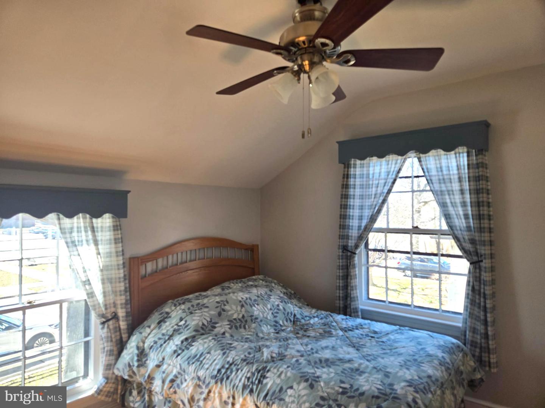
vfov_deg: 58.9
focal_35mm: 23
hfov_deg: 73.9
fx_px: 362
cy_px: 204
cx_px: 272
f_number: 1.8
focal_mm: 5.4
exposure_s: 1/180
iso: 40
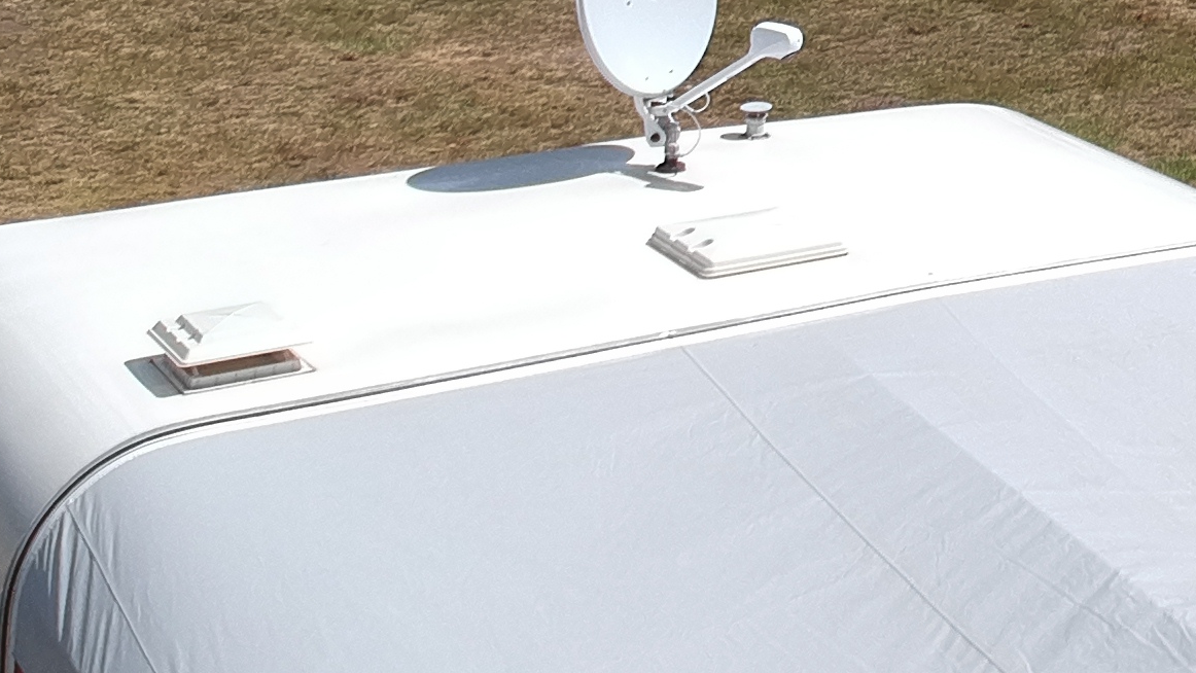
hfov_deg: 20.3
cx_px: 1697
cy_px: -562
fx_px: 2950
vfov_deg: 11.9
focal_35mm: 93
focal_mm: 4.49
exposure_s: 1/1600
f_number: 2.6
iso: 100
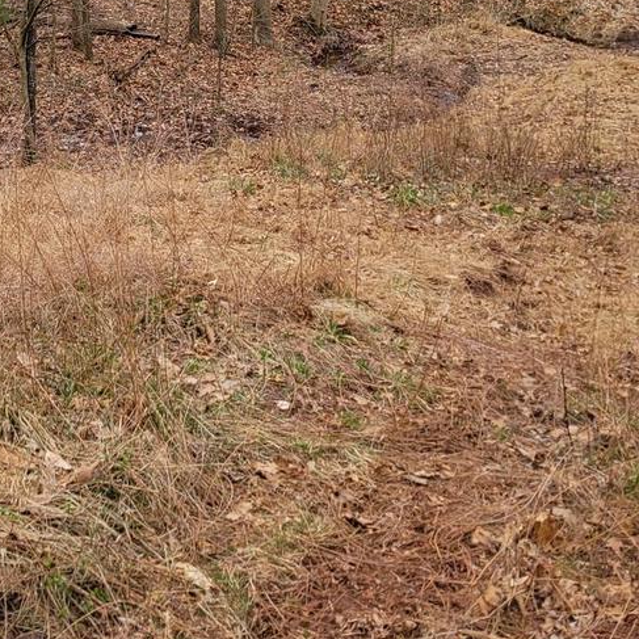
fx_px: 1420
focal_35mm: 68
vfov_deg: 23.7
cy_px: -67
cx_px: 135
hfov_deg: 25.0
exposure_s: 1/585
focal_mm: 5.4
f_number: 1.8
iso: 40
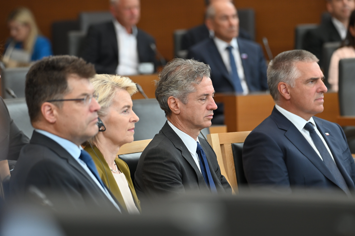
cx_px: 178
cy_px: 118
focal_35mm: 280
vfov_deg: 4.9
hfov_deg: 7.4
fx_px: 2759
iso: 1600
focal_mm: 280
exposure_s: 1/160
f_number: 5.6
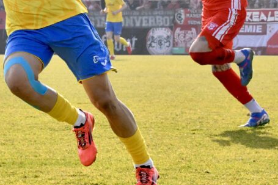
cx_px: 5
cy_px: 31
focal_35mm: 304
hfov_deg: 6.8
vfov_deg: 4.5
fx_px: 2347
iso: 8000
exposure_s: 1/1600
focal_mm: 135
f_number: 18
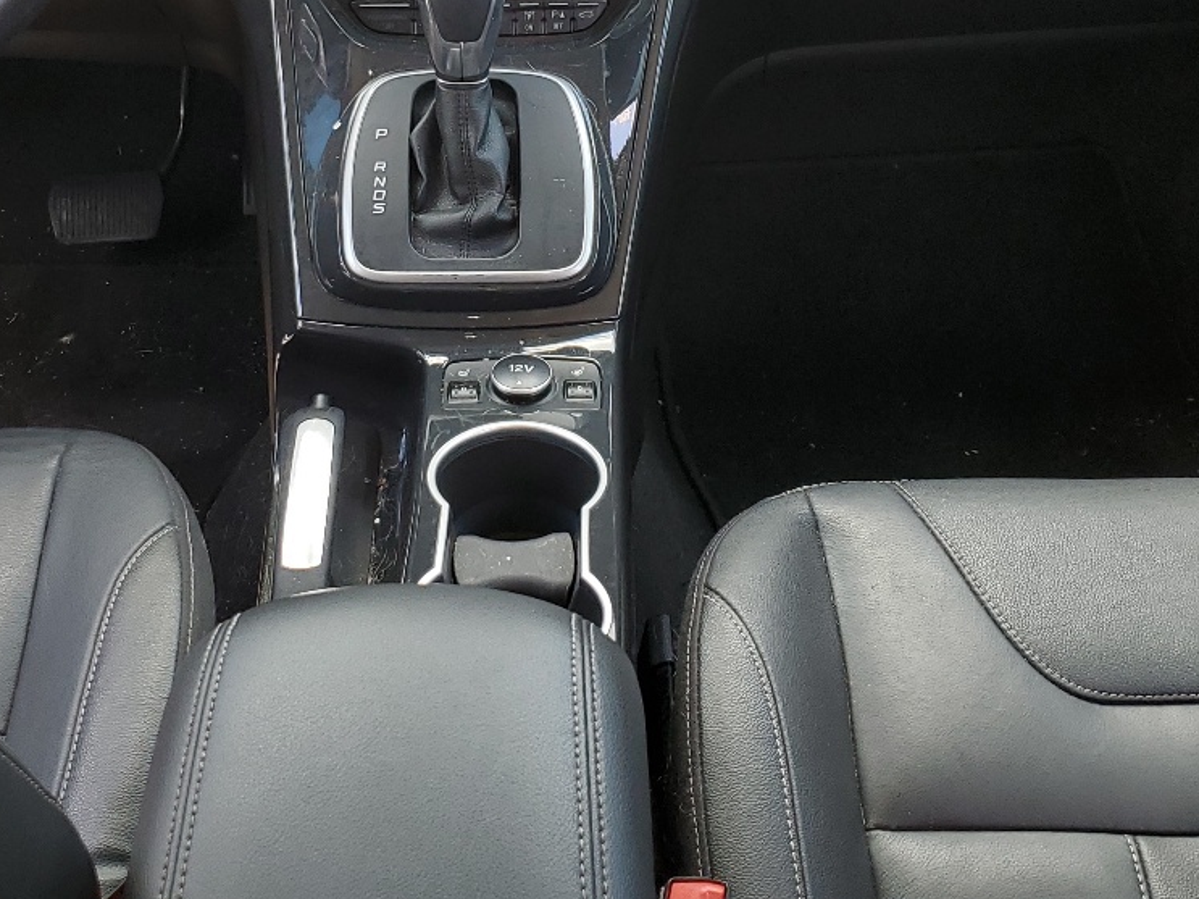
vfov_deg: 25.6
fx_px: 1939
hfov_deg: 34.2
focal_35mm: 56
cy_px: 181
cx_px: 476
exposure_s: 1/167
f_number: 1.5
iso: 50
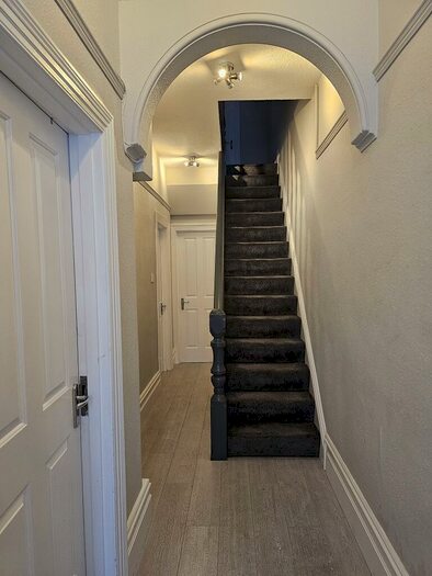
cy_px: 288
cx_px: 216
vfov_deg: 73.9
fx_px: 383
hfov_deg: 58.9
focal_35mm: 23
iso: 320
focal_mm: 6.3
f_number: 1.7
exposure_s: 1/170
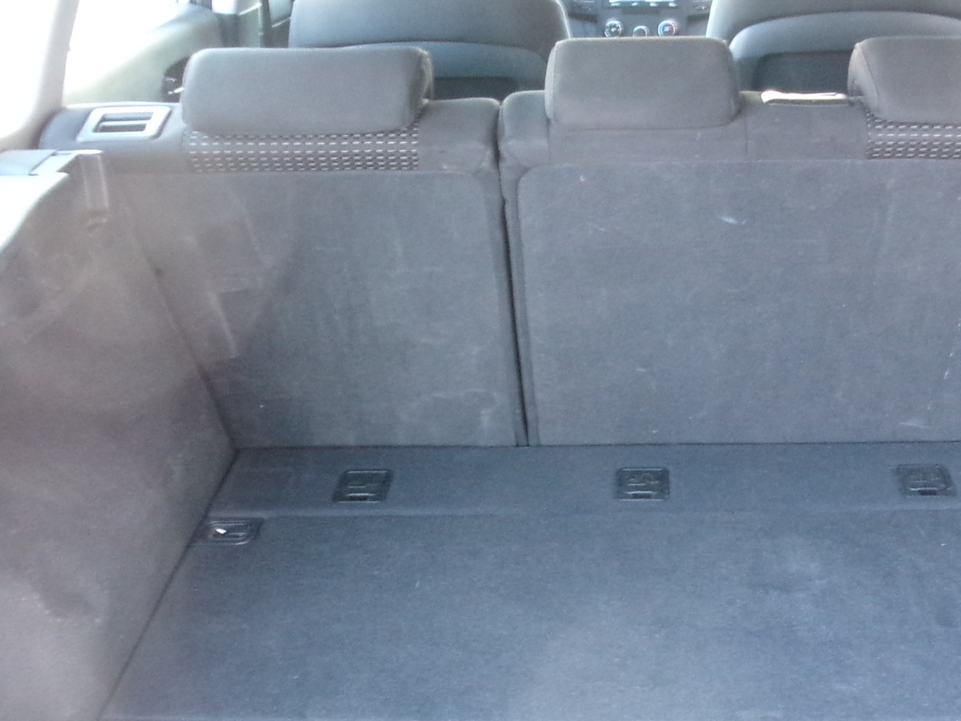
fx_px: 1416
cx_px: 590
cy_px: 468
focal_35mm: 51
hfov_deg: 37.3
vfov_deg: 28.4
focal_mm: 5.1
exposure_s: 1/17
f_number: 3.9
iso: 572
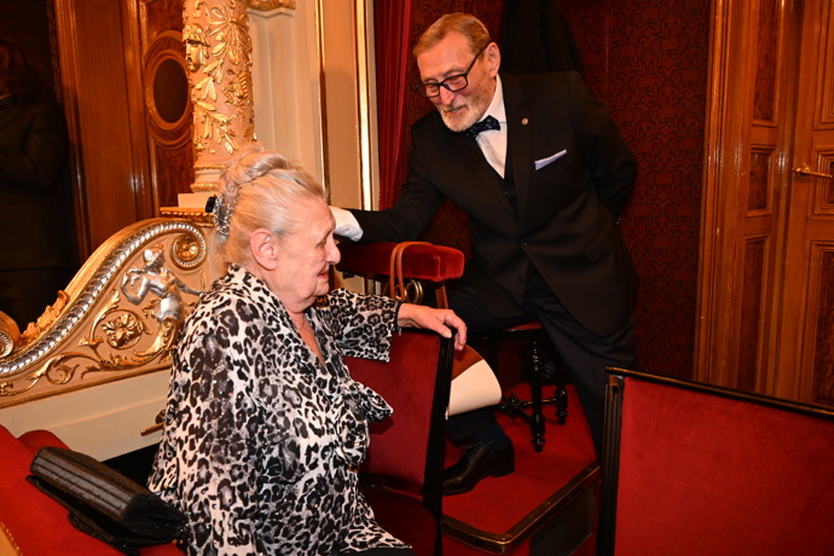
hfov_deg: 69.4
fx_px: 602
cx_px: 417
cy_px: 278
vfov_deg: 49.6
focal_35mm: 26
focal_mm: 26
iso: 2500
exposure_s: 1/40
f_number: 4.5
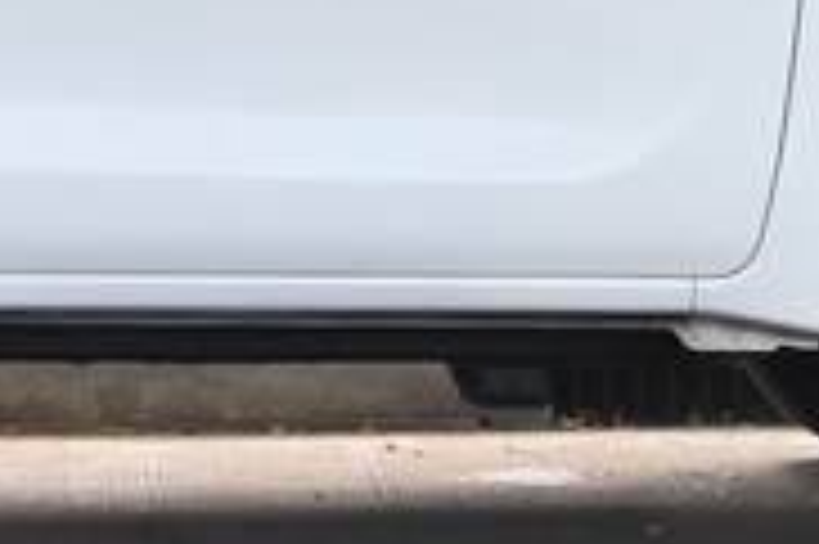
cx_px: -342
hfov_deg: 6.5
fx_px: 7160
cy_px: -465
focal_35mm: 315
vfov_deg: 4.3
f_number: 6.3
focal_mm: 35
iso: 200
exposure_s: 1/160
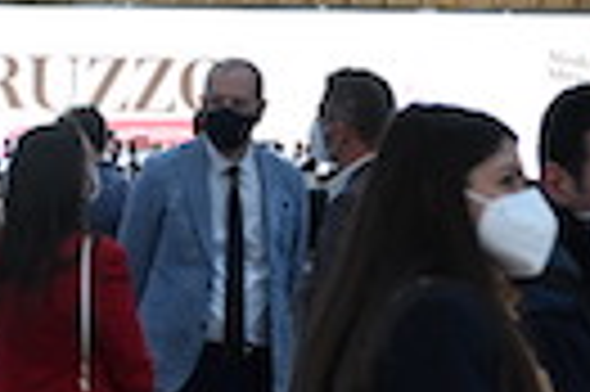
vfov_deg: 9.3
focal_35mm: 144
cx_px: 23
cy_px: -164
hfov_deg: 14.1
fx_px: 2357
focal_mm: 29
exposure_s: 1/320
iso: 500
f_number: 2.8
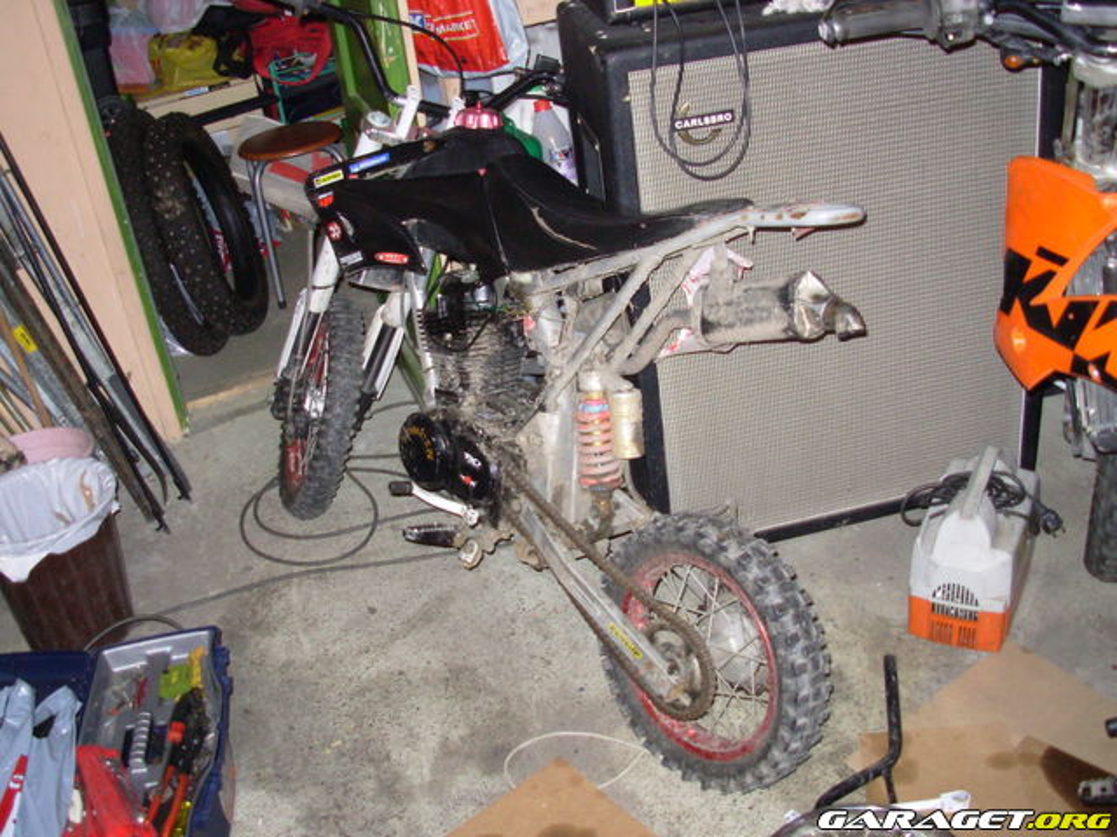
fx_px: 1226
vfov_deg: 37.7
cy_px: 418
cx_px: 558
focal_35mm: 38
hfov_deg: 49.0
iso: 133
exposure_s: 1/85.4
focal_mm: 6.3
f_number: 2.9
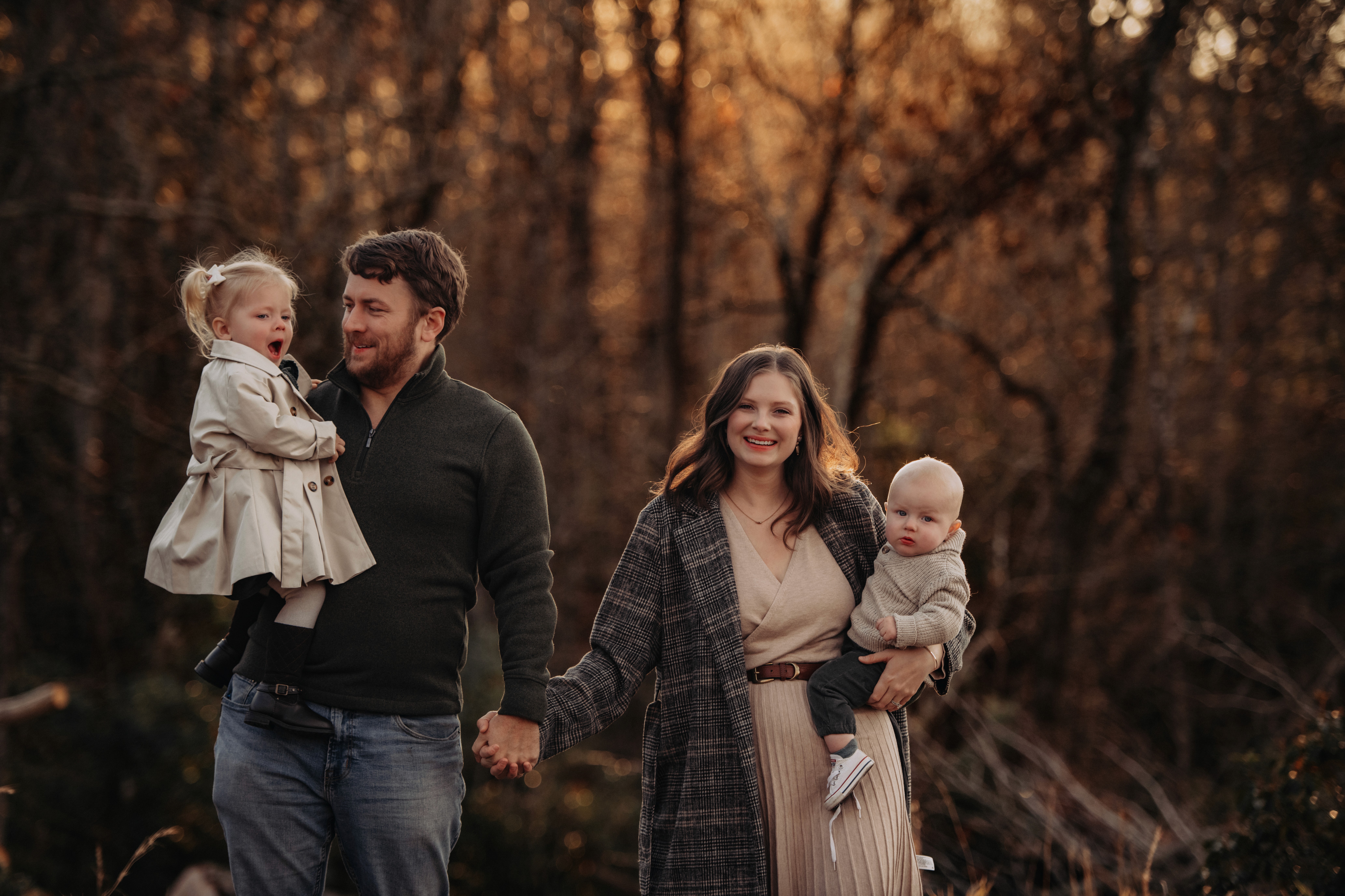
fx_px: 4483
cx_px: 672
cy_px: 448
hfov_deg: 17.1
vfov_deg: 11.4
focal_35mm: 120
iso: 800
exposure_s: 1/800
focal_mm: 120
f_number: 2.8
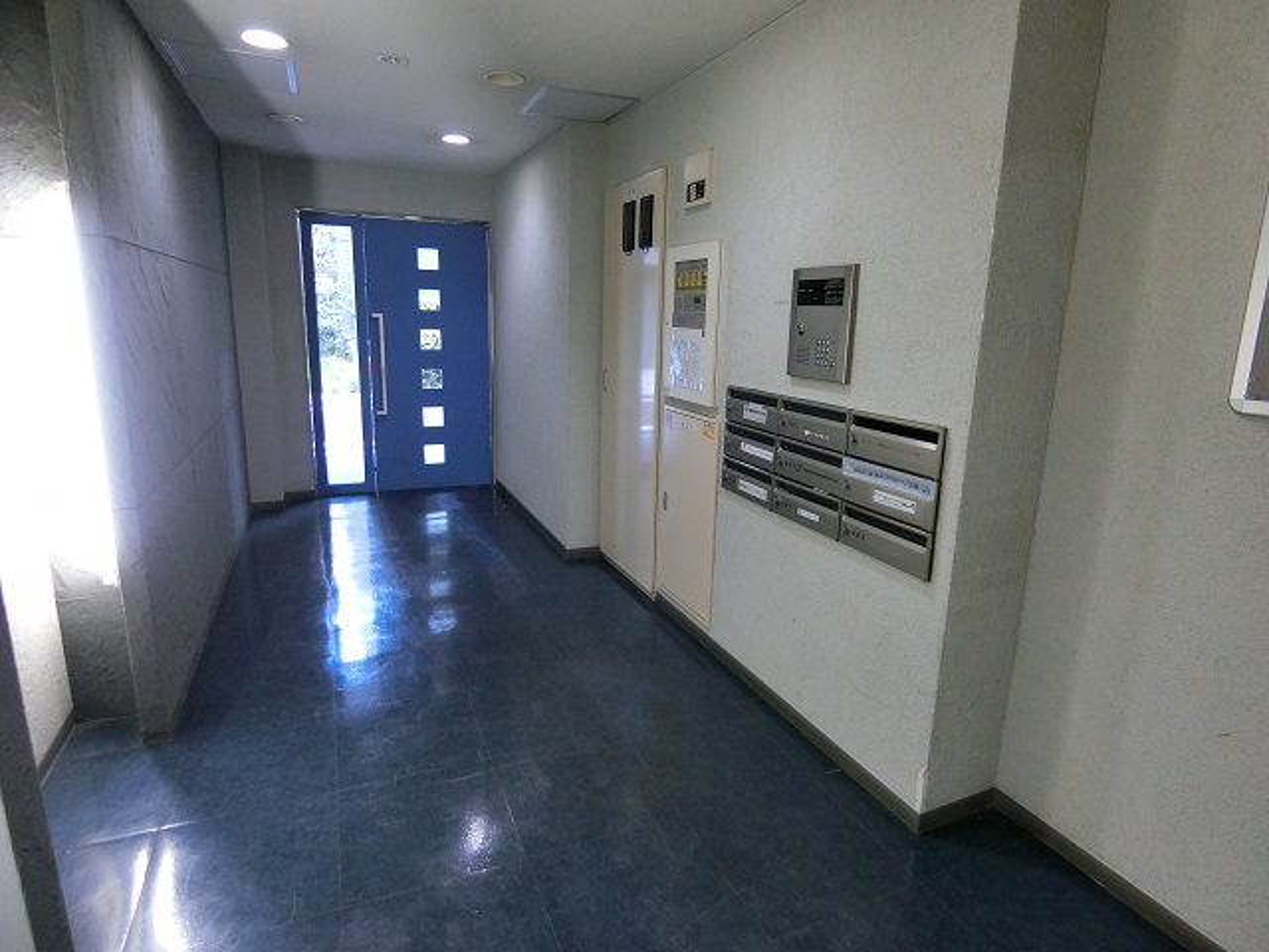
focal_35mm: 19
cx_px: 634
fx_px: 697
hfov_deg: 84.7
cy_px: 476
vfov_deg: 68.7
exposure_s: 1/30
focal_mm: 4.06
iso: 500
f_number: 2.7
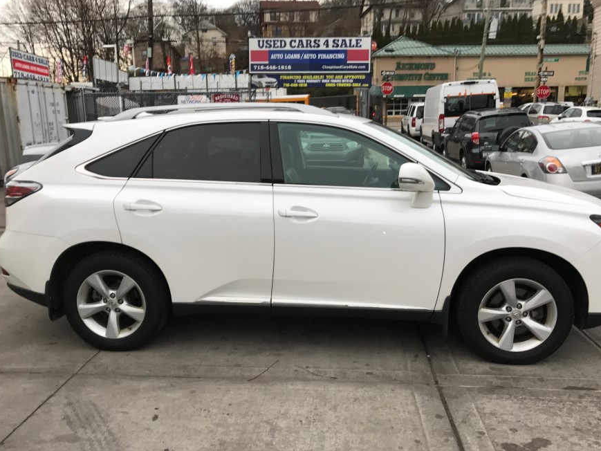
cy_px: 252
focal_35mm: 33
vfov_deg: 42.9
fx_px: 573
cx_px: 304
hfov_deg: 55.3
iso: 40
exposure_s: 1/120
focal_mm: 3.99
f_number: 1.8
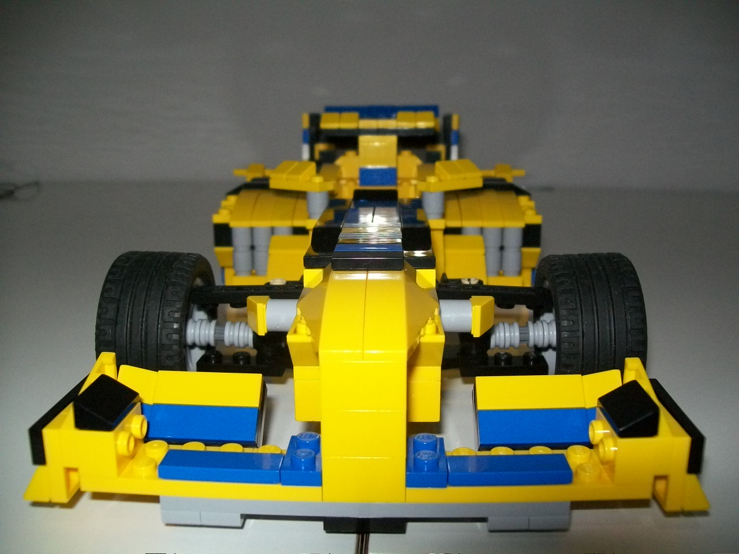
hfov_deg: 54.0
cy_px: 277
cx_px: 370
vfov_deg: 41.8
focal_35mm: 34
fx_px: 726
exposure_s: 1/60
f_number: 2.7
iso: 160
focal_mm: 6.1
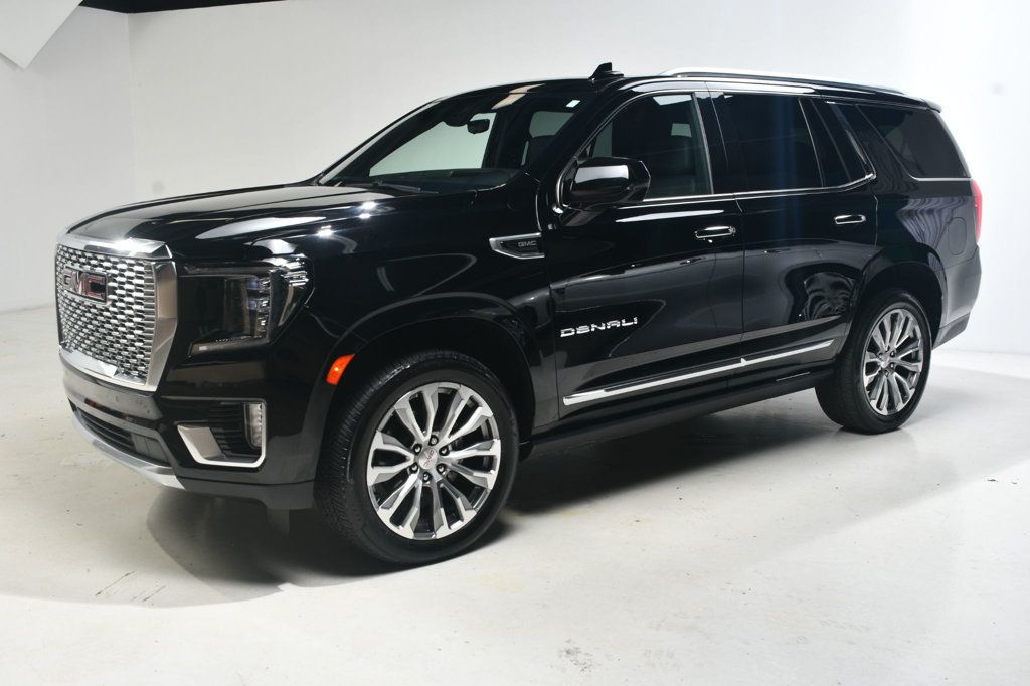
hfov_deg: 53.1
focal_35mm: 36
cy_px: 343
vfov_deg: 36.8
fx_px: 1030
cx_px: 515
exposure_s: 1/160
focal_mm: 24
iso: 100
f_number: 10
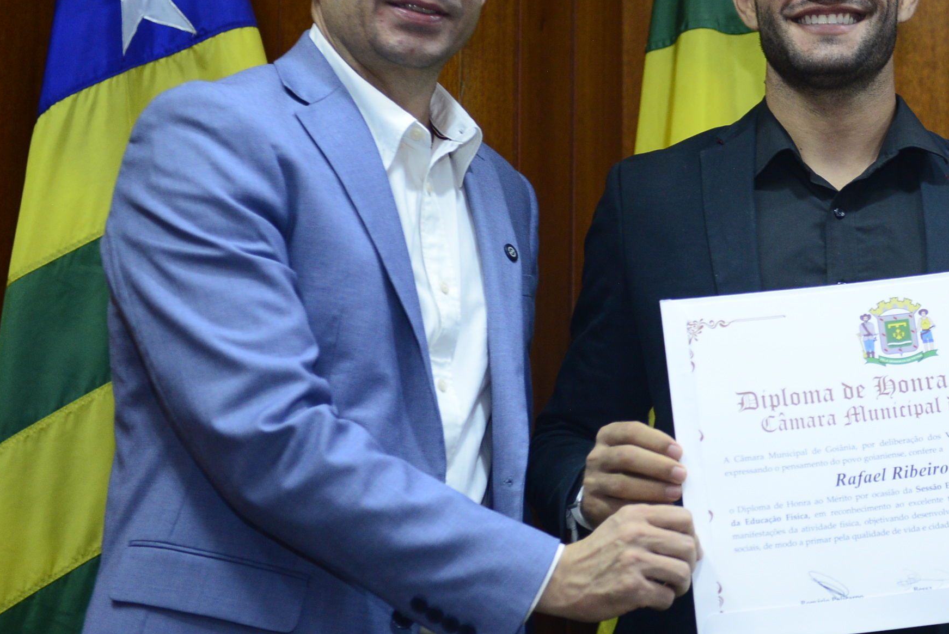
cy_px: 205
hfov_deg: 18.9
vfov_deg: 12.8
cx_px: 798
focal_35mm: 107
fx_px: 2822
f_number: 4
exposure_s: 1/125
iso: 2000
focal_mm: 62
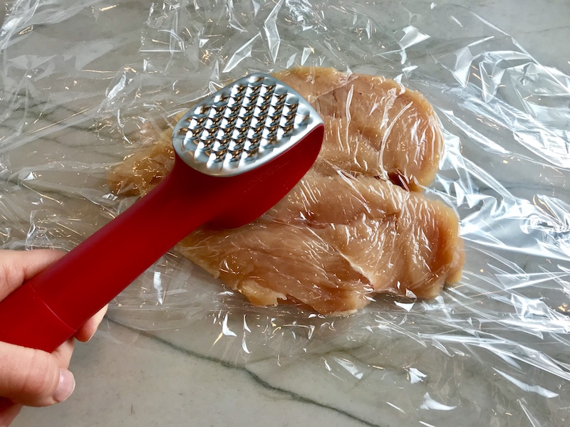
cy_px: 214
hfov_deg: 63.4
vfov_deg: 49.7
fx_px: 461
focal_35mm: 28
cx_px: 285
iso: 32
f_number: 1.8
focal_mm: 3.99
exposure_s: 1/120
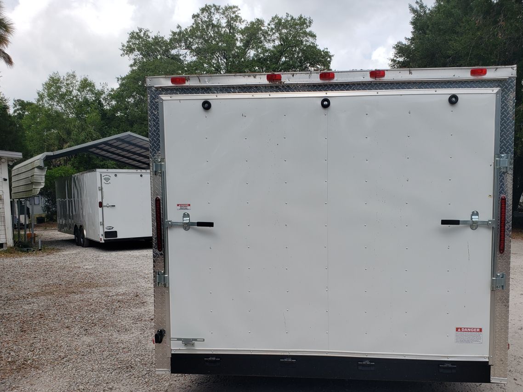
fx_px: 483
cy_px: 234
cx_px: 314
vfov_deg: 43.9
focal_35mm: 32
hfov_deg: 56.4
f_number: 2.4
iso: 50
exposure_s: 1/1284
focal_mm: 4.3
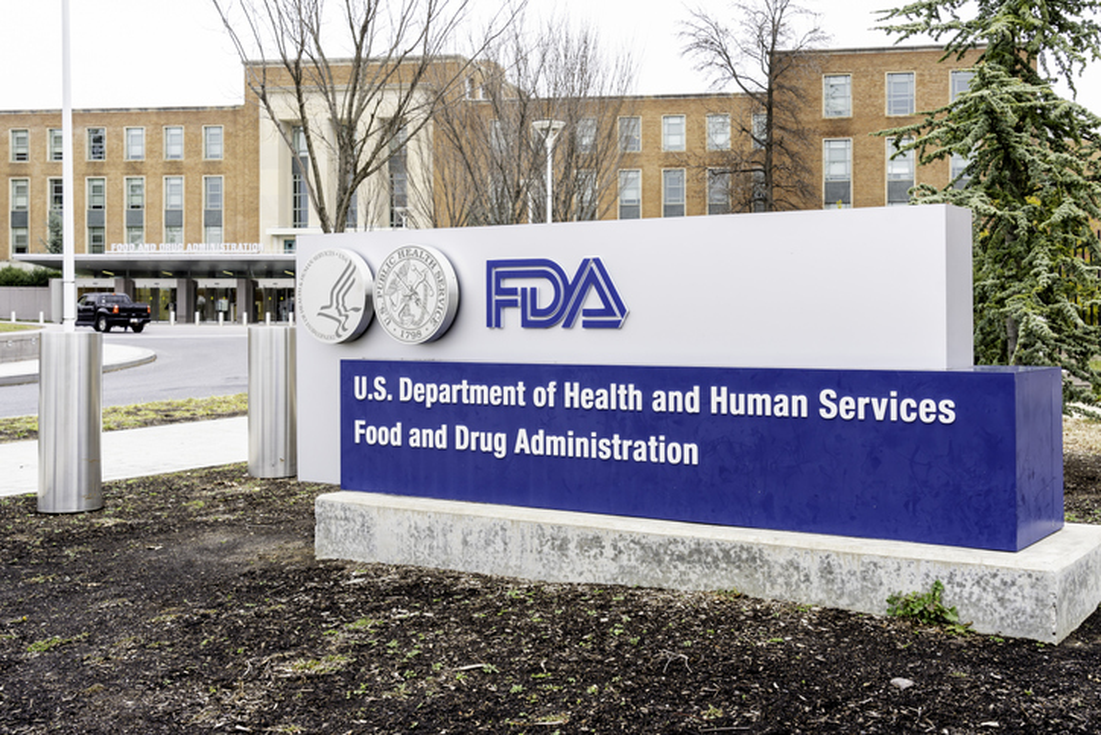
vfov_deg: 36.0
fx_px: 1132
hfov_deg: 51.9
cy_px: 368
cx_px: 550
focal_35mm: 37
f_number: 8
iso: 250
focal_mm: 37
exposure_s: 1/100
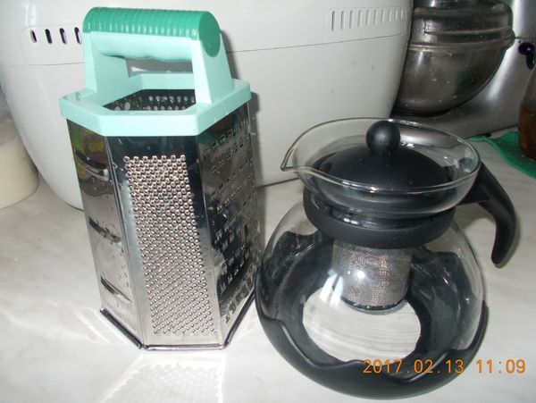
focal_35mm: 26
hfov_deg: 67.3
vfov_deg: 53.1
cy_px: 202
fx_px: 403
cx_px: 268
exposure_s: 1/25
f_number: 3.2
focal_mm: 4.6
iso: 200
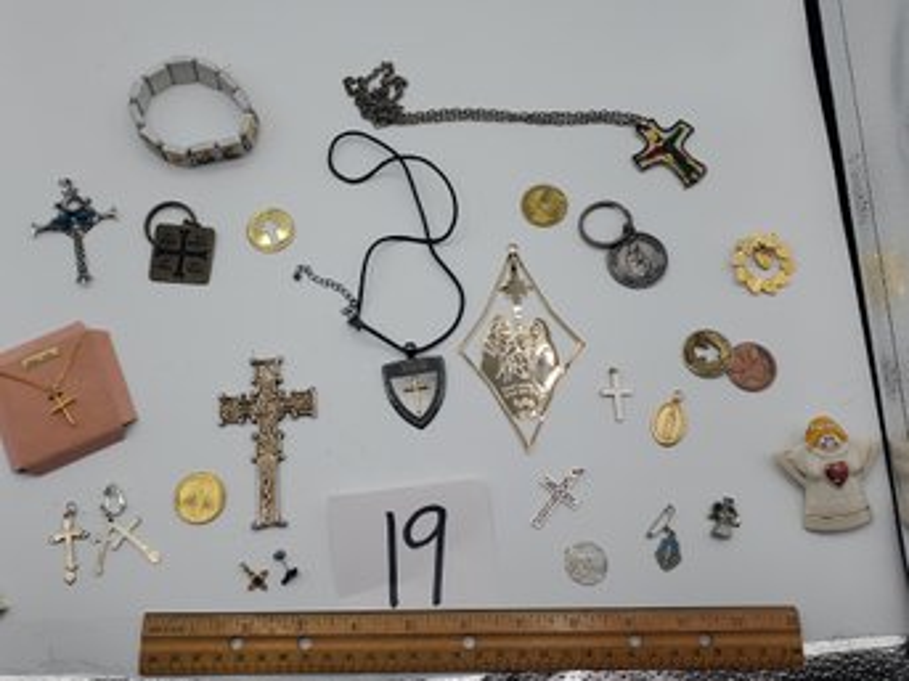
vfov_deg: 53.0
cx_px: 454
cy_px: 340
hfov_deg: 67.3
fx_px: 683
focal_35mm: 26
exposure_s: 1/814
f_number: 2.4
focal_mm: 4.3
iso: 50
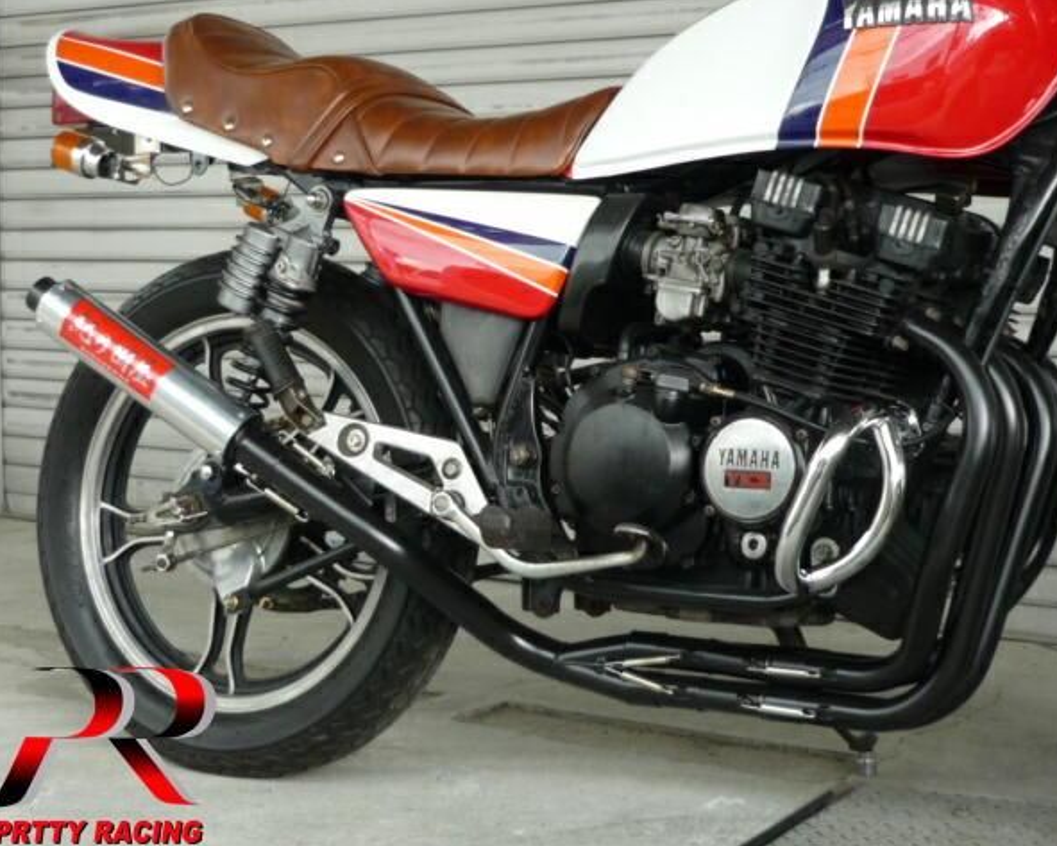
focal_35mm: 74
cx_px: 537
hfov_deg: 25.7
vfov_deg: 20.7
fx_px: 2315
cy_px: 422
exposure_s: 1/40
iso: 100
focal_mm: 7.2
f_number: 3
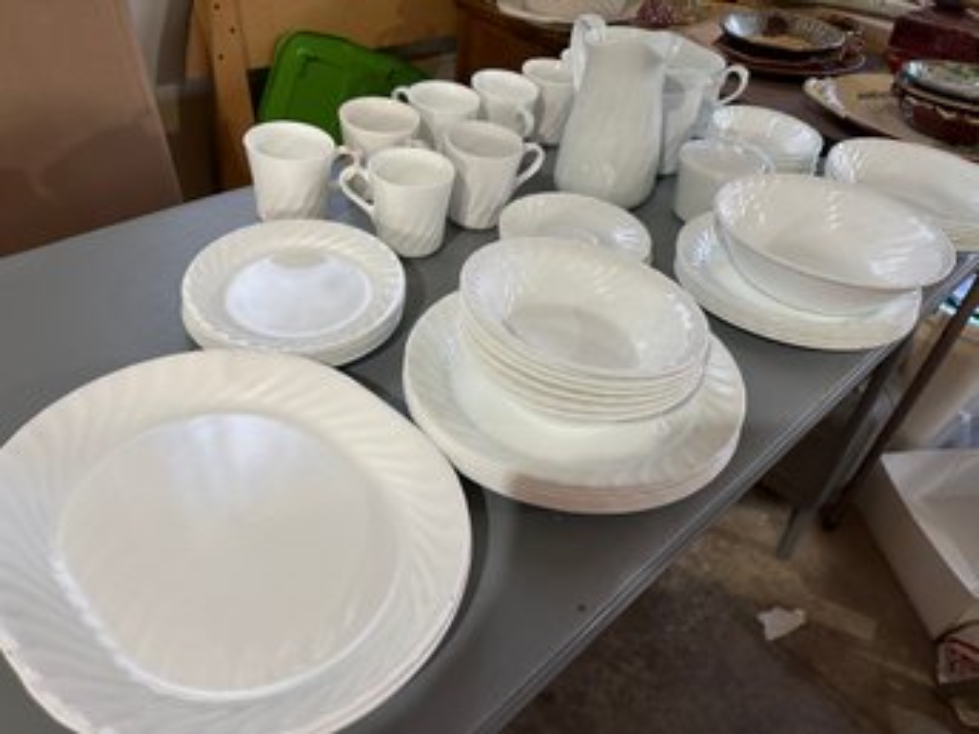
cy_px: 367
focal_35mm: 24
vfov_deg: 56.8
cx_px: 490
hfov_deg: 71.6
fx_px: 679
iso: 250
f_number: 1.78
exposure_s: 1/60
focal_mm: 6.86
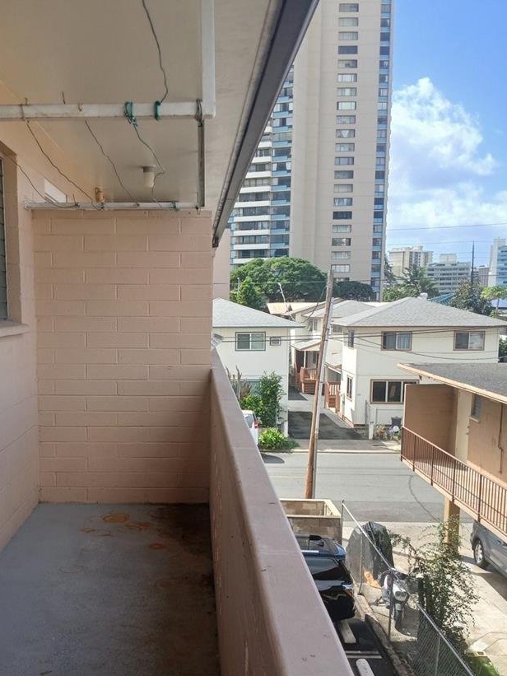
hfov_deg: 37.3
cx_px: 165
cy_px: 402
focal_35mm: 38
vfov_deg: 48.7
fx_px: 742
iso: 20
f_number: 1.8
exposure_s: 1/348
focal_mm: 3.98
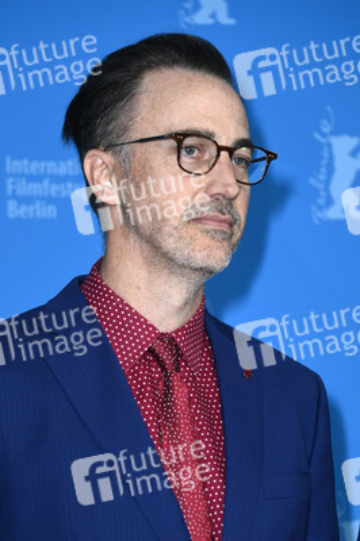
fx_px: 2028
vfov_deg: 15.2
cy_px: 270
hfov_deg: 10.1
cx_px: 180
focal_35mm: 135
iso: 1000
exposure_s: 1/250
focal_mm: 135
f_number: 5.6
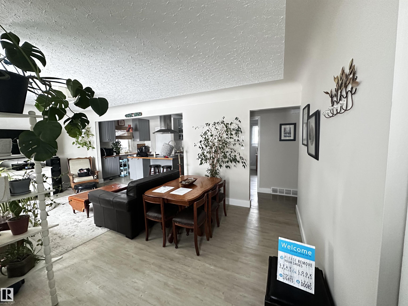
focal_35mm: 14
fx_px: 165
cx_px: 204
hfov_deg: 102.1
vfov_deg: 85.7
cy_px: 153
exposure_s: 1/60
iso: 1000
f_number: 2.2
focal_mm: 2.22
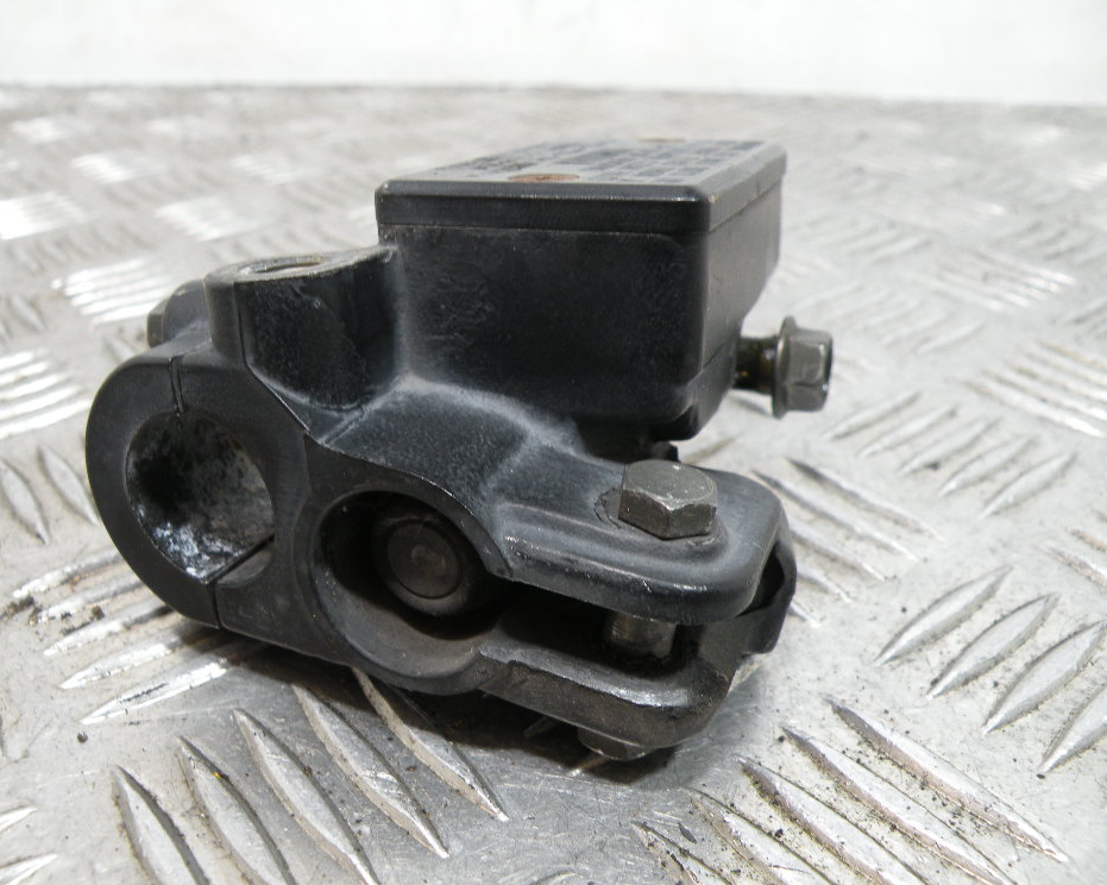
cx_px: 512
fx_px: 950
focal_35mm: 29
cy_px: 451
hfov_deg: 60.4
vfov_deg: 49.9
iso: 109
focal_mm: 4.7
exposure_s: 1/60
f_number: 2.8
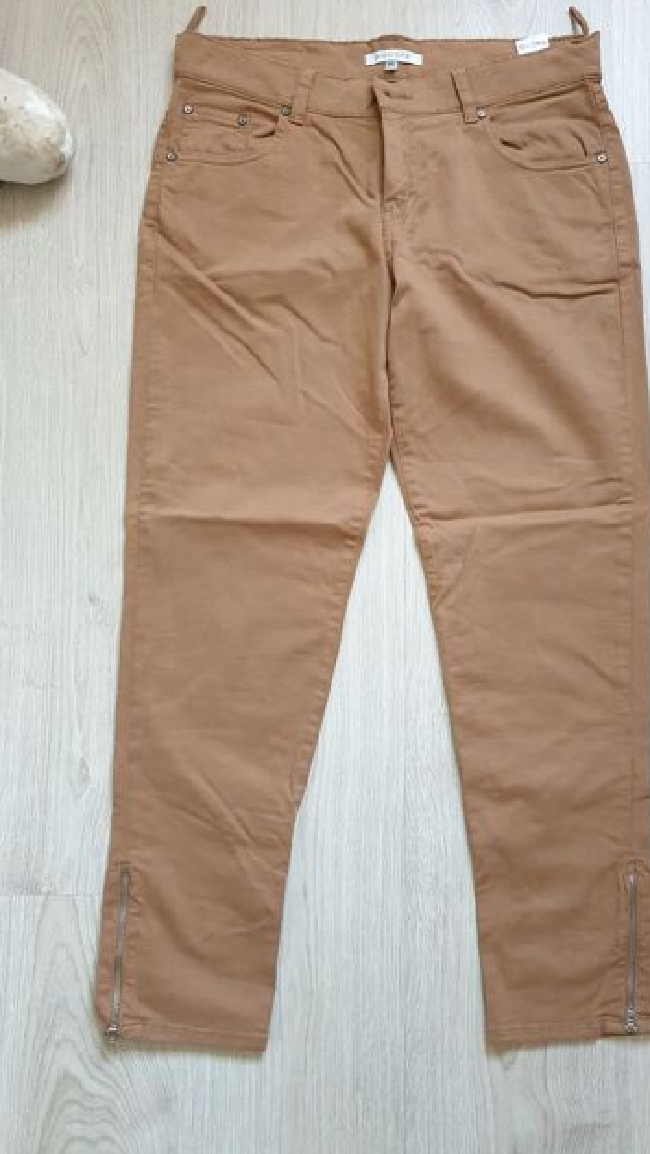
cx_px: 436
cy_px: 580
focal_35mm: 29
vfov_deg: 66.0
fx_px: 888
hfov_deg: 39.7
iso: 250
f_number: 1.5
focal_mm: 4.3
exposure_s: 1/45
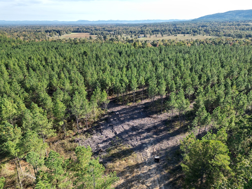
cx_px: 126
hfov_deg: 71.6
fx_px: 175
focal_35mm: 24
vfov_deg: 56.8
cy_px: 94
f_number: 1.7
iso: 100
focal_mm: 6.72
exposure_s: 1/1000
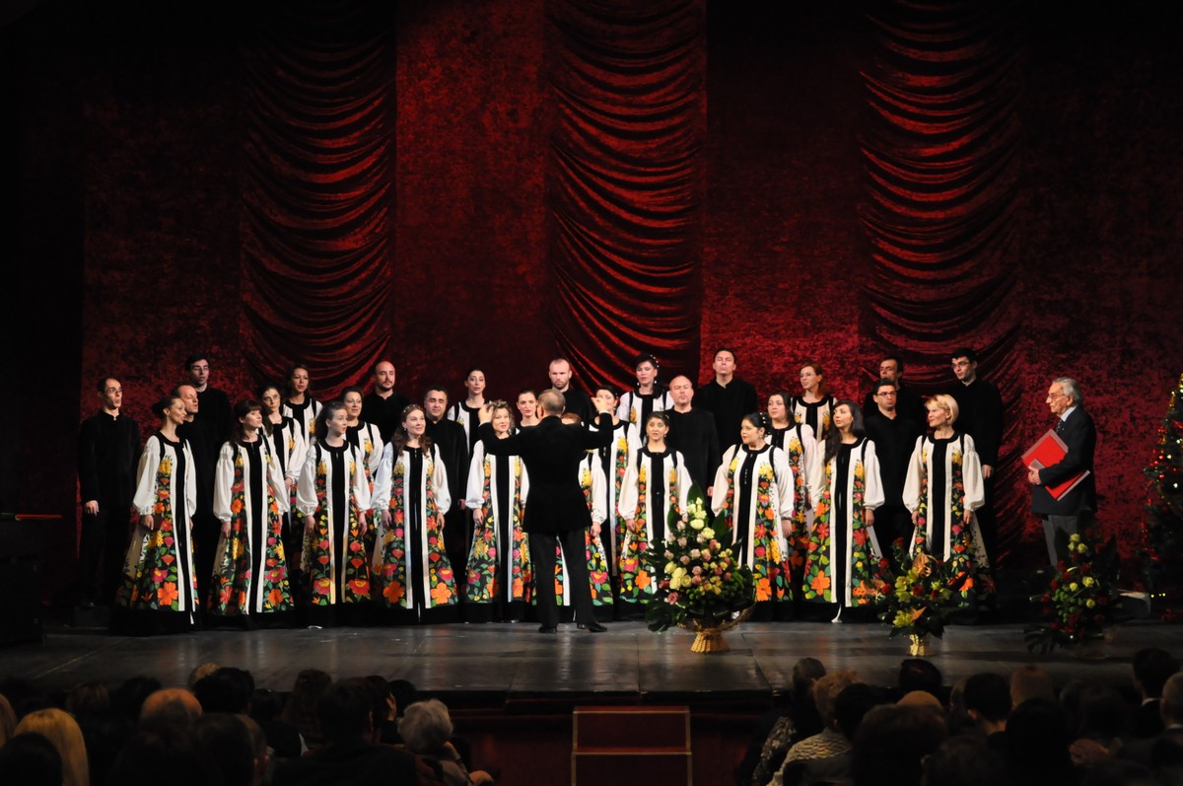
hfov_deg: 29.9
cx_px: 592
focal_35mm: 68
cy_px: 393
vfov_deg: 20.1
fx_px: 2215
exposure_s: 1/30
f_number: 4.8
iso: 1600
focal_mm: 45
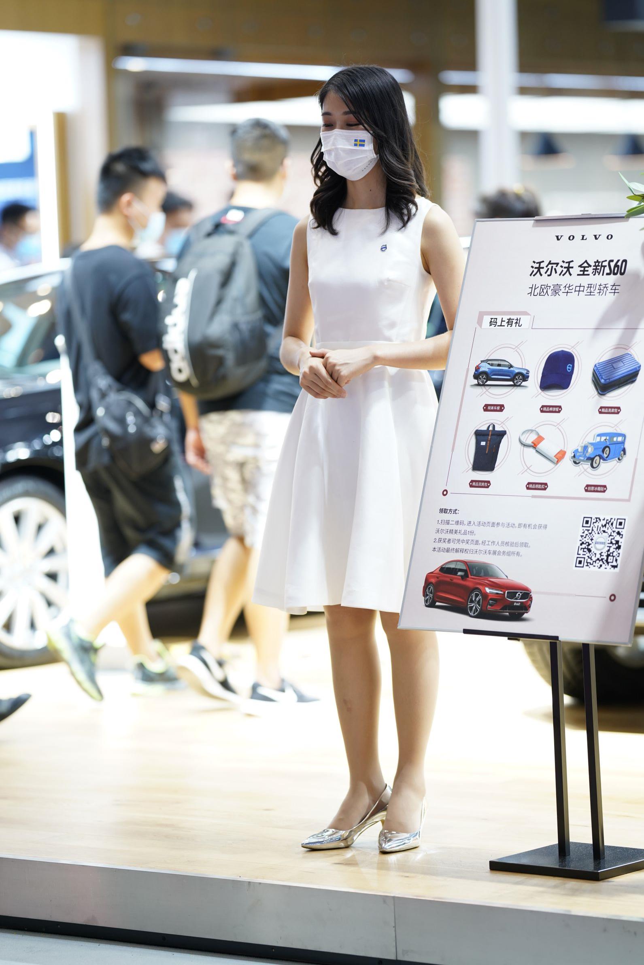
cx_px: 322
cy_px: 482
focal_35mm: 135
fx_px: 3621
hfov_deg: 10.2
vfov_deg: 15.2
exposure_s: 1/200
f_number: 2
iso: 640
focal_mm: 135
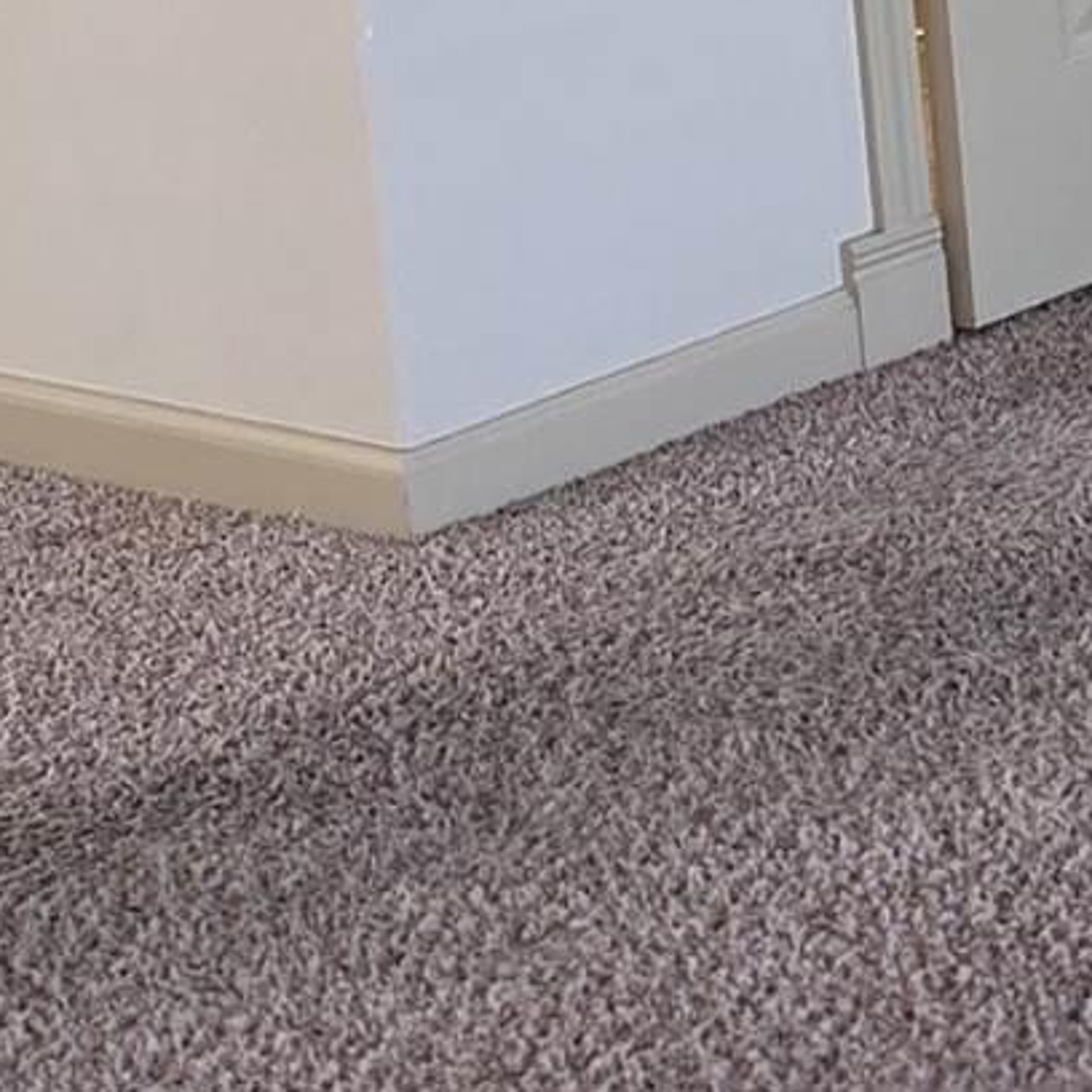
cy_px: -565
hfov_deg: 9.5
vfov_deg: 11.0
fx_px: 5461
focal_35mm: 153
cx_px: 3027
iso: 200
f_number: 1.4
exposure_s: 1/120
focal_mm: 6.5
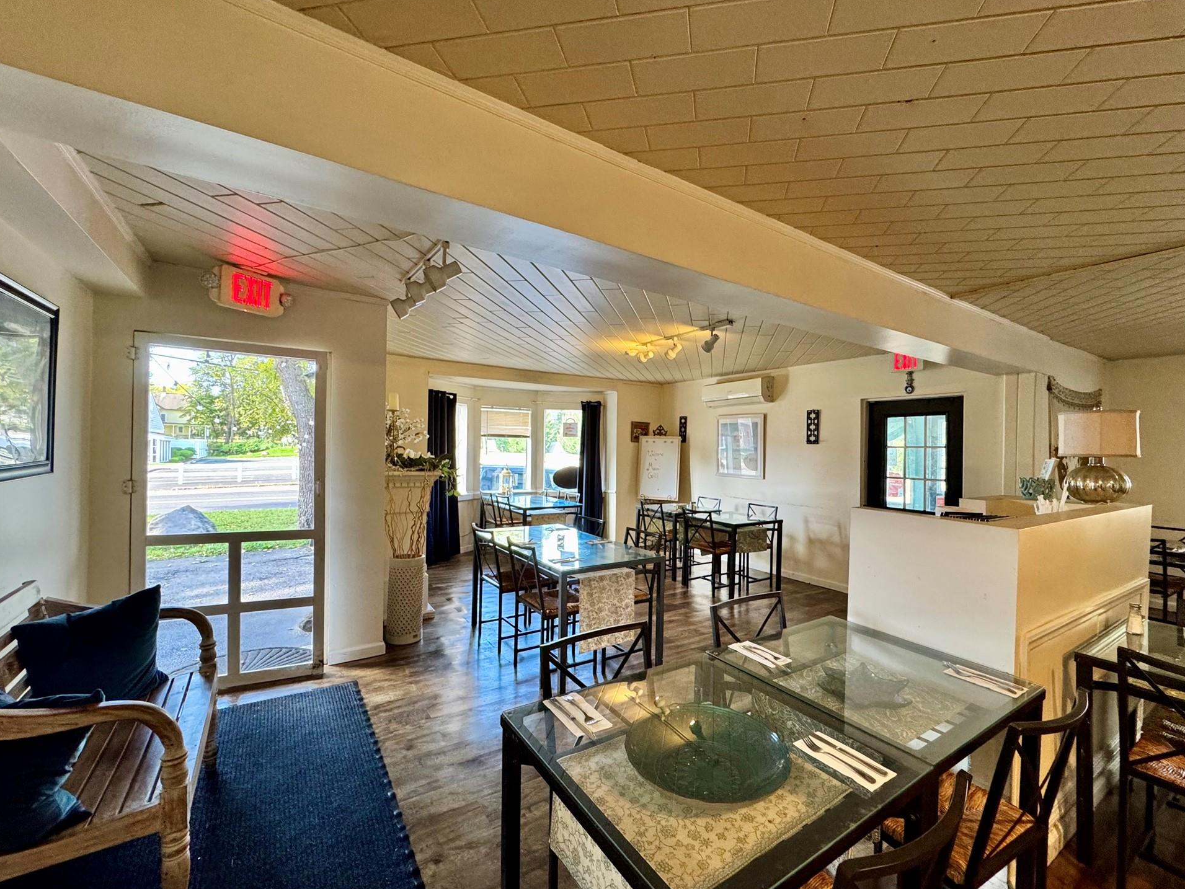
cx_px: 618
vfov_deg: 81.8
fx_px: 514
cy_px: 448
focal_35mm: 15
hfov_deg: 98.1
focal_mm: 2.22
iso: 320
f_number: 2.2
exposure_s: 1/60
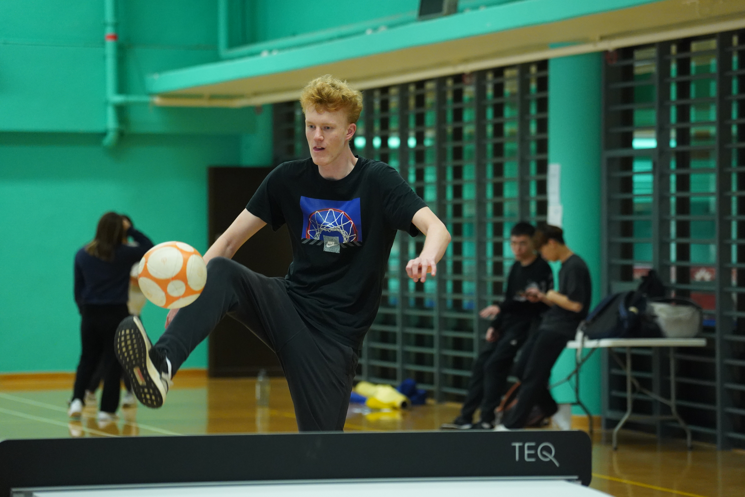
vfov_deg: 8.9
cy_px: 248
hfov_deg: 13.2
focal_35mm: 155
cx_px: 372
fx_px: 3207
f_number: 4
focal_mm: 155
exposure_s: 1/400
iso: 6400
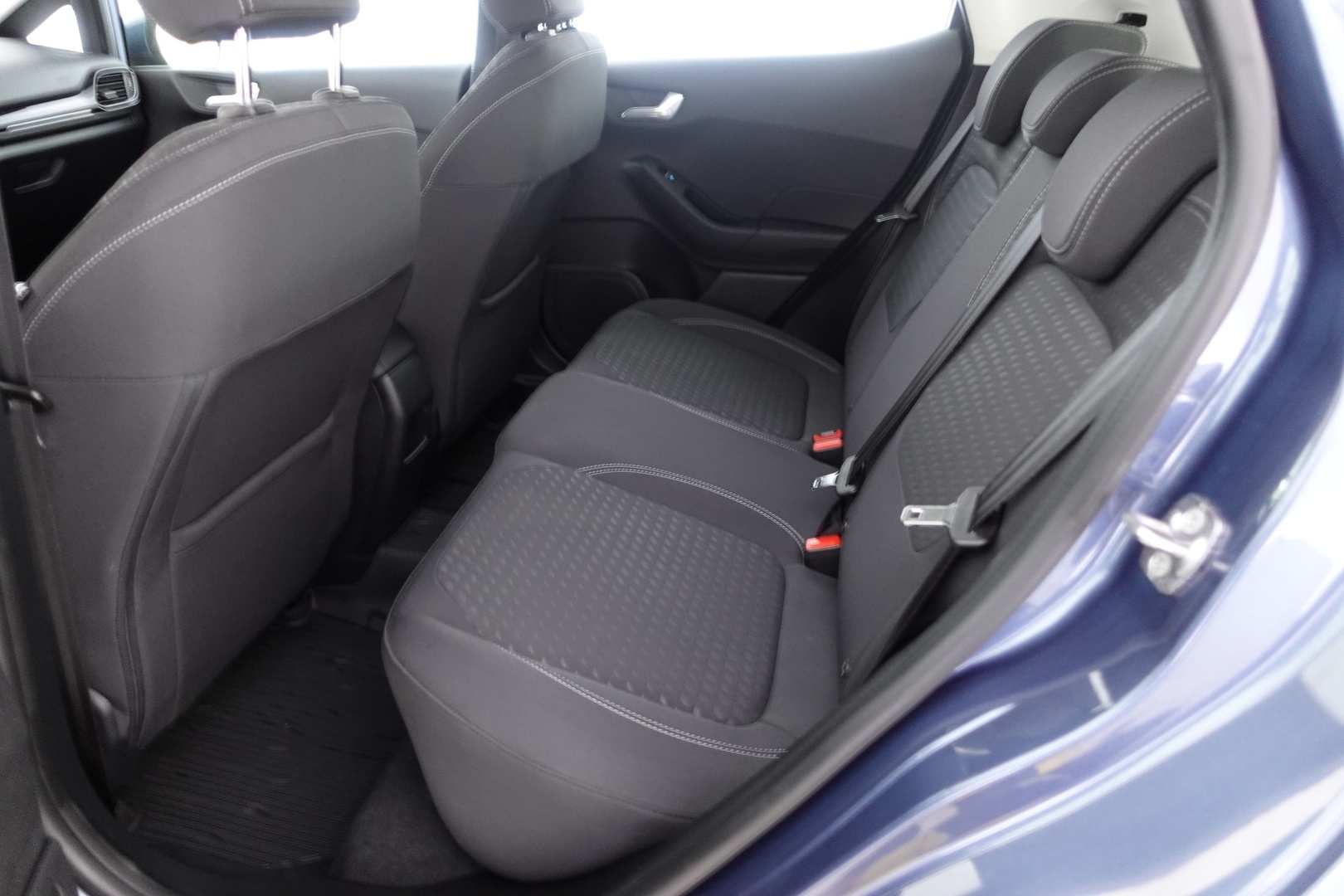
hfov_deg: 73.7
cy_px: 448
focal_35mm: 24
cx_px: 672
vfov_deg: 53.1
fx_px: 896
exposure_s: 1/8
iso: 800
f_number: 1.8
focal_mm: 9.4
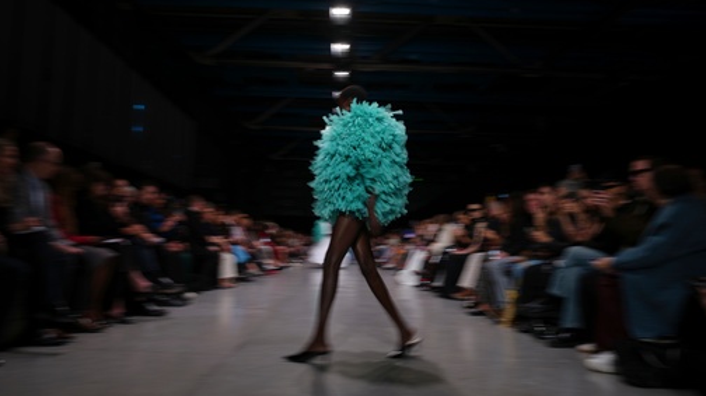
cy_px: 192
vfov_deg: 35.6
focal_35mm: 33
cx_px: 353
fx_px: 618
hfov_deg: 59.5
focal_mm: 31
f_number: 5.6
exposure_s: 1/20
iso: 100
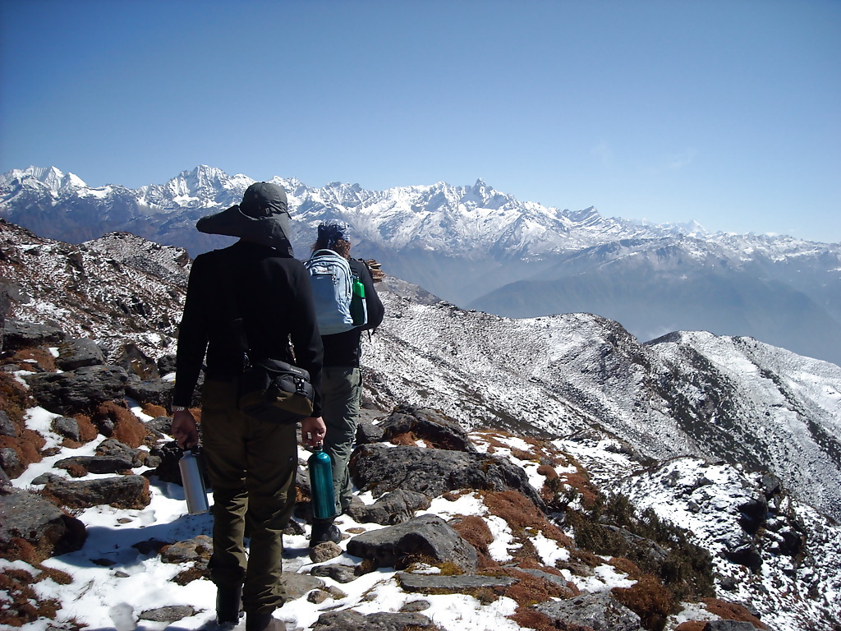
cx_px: 420
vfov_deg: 40.7
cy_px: 316
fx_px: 850
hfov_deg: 52.6
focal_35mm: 35
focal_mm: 5.7
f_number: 5.6
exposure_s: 1/478
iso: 64
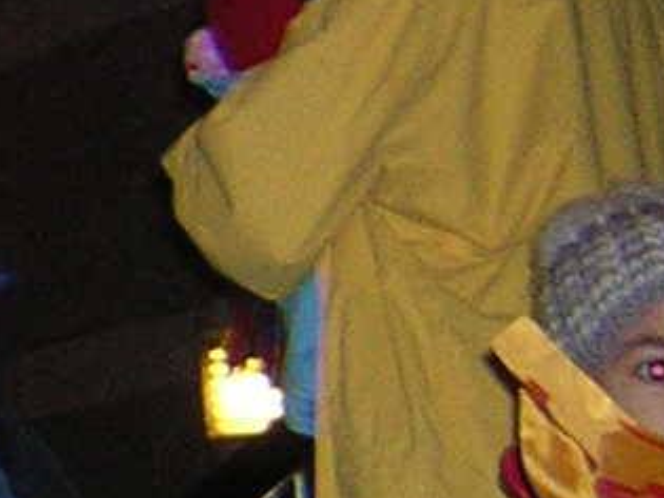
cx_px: -826
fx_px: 3509
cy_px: 198
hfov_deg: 9.8
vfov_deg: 8.1
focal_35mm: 183
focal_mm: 4.7
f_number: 2.6
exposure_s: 1/60.1
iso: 336
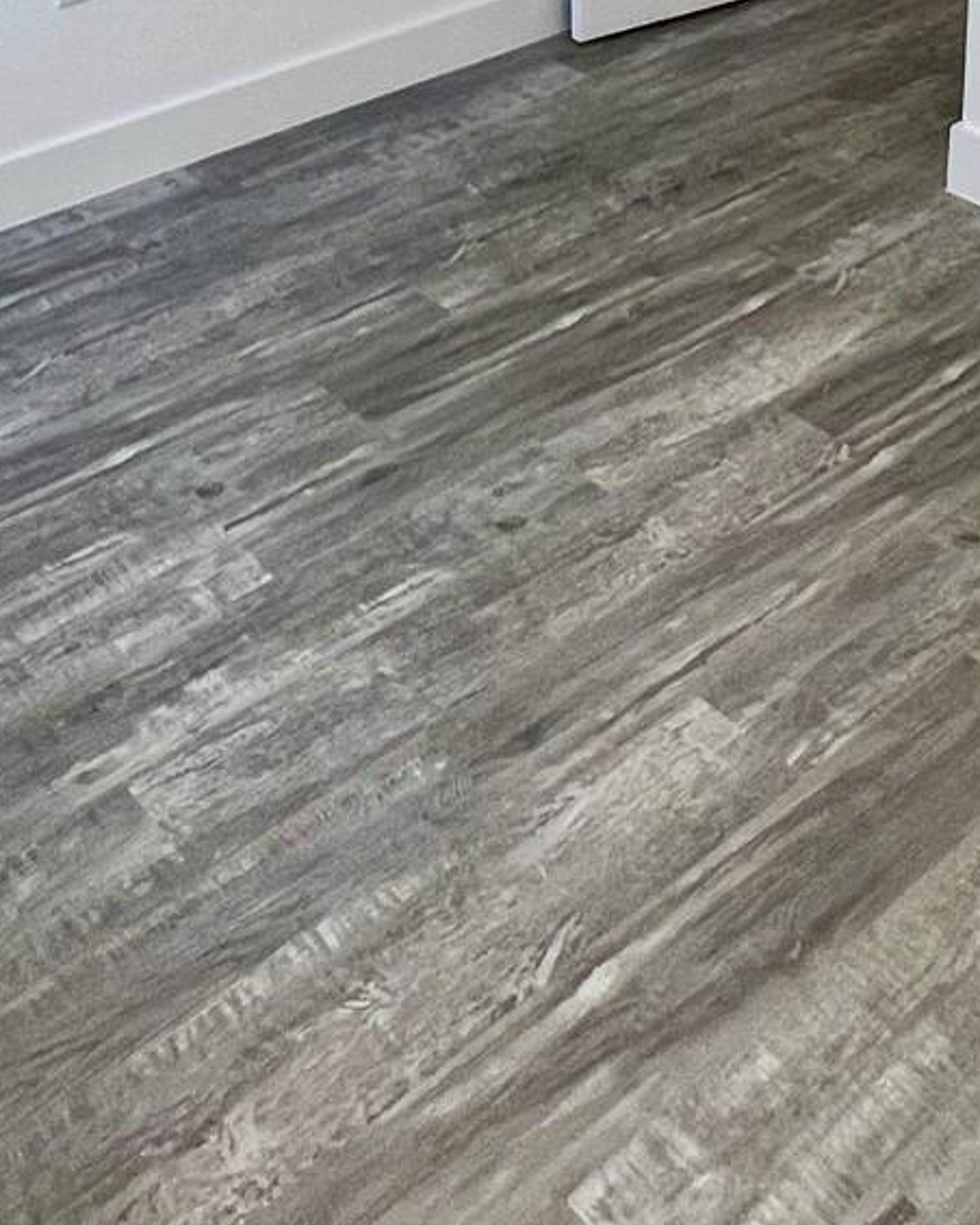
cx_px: 418
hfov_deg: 32.7
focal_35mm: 46
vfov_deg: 32.5
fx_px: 1668
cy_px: -284
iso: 100
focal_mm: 1.57
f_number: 1.8
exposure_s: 1/120
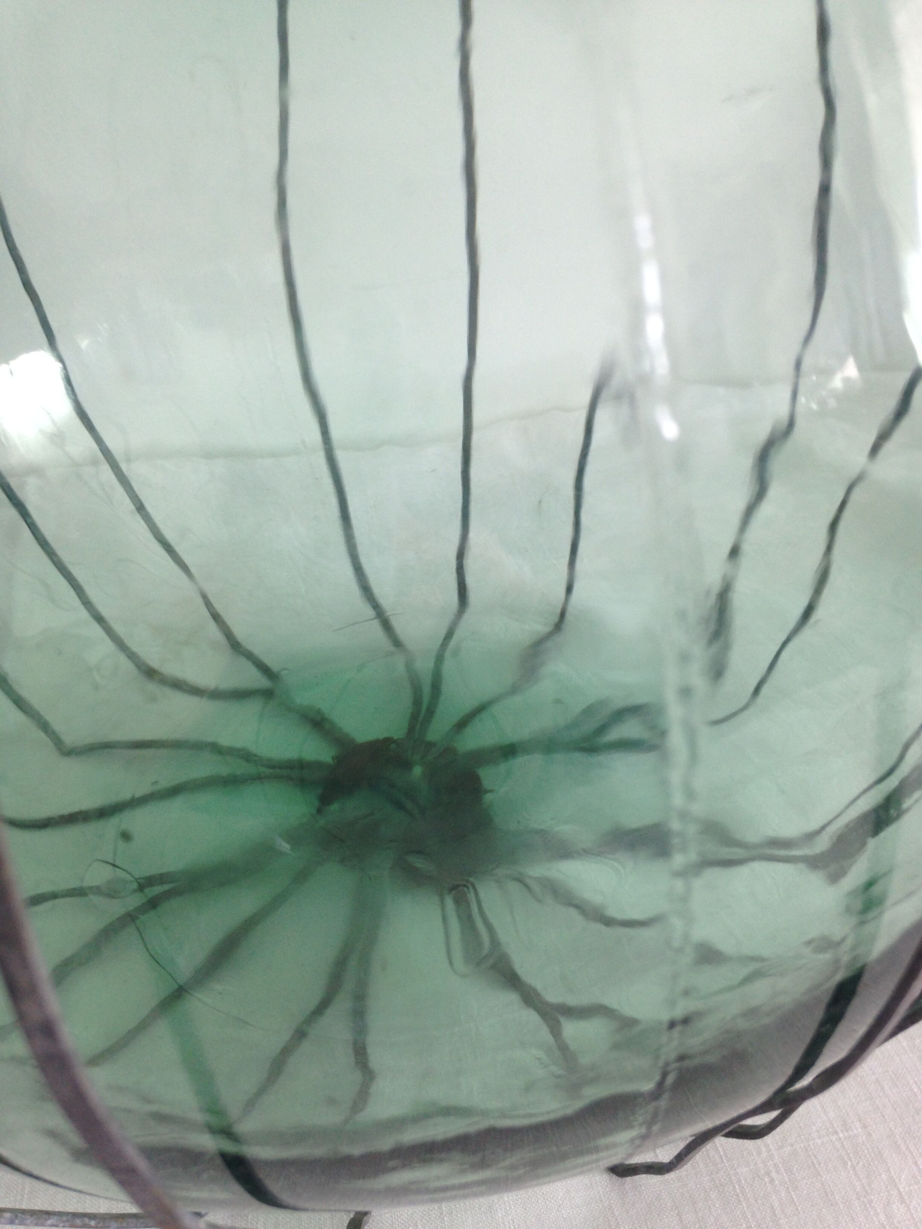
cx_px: 461
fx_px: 1172
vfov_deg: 55.4
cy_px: 614
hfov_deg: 42.9
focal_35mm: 33
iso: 64
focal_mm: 4.12
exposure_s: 1/20
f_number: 2.4
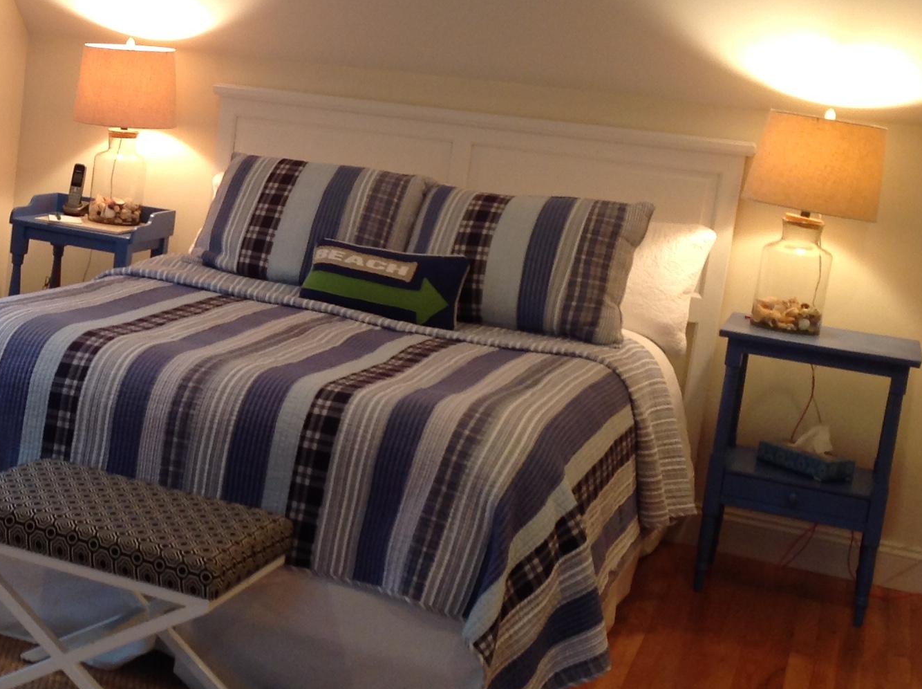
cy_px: 291
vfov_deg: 21.5
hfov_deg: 27.6
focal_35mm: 68
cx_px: 90
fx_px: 1808
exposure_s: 1/15
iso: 80
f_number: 2.4
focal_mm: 4.28
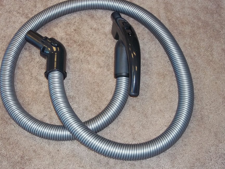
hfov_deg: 27.0
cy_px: 89
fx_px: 468
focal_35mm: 72
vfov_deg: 20.4
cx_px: 113
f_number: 4.1
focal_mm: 11
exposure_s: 1/50
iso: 160
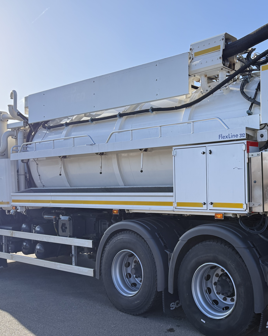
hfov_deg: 37.3
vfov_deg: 46.8
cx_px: 200
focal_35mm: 39
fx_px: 387
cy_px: 177
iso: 100
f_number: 1.78
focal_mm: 6.76
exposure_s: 1/1192
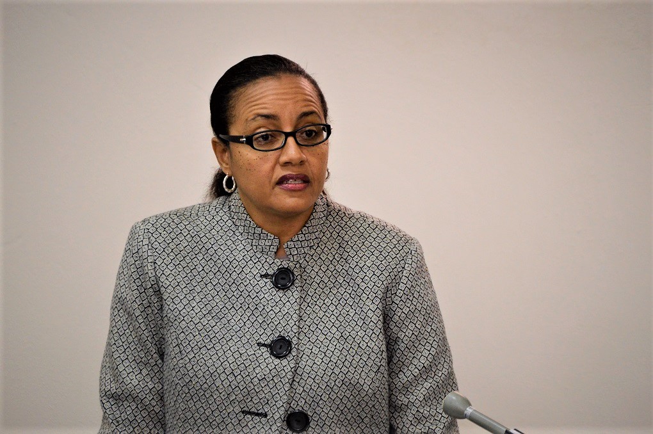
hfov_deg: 8.3
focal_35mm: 248
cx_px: 326
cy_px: 217
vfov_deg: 5.5
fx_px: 4485
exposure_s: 1/200
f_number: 5.6
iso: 2200
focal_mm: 165
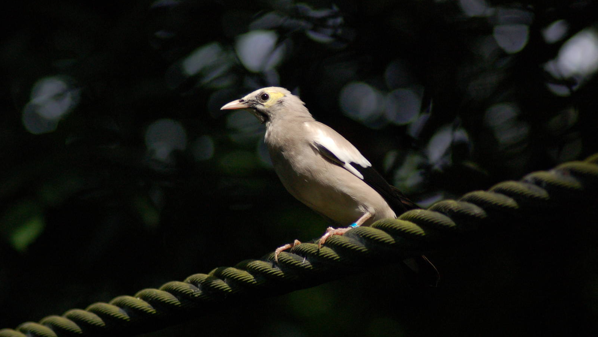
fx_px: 3370
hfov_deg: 10.1
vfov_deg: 5.7
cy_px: 161
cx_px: 299
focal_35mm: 213
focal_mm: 135
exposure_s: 1/1250
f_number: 4.5
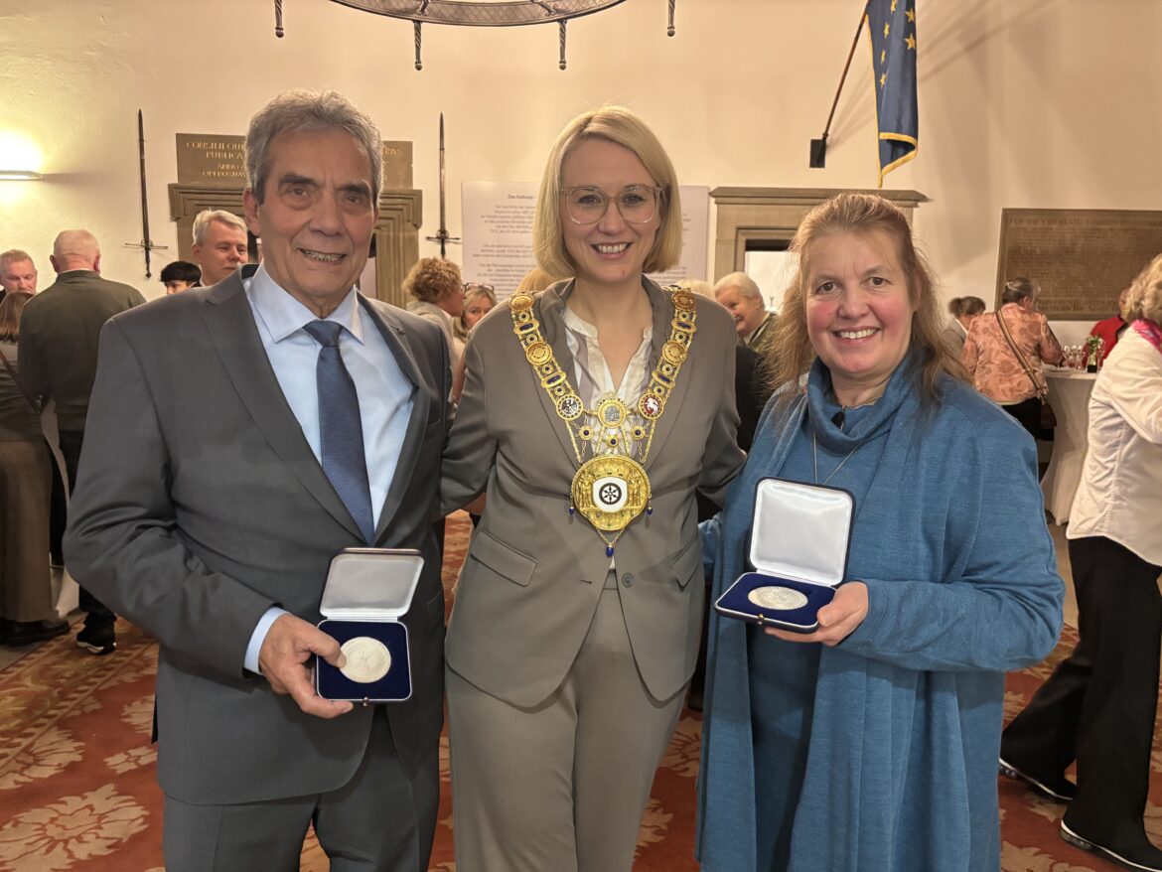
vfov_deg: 53.1
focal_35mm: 26
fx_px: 873
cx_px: 581
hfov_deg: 67.3
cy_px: 436
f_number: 1.6
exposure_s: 1/33
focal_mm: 5.96
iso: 640
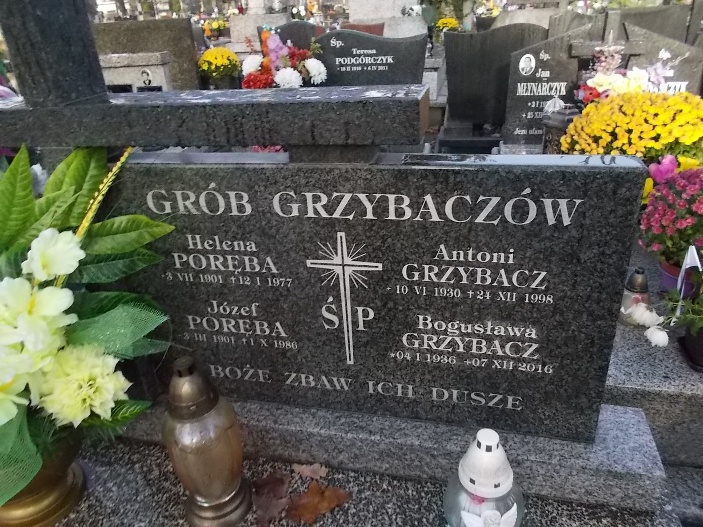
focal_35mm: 26
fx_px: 528
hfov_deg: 67.3
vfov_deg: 53.1
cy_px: 264
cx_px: 352
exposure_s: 1/125
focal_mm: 4.6
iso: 400
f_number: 8
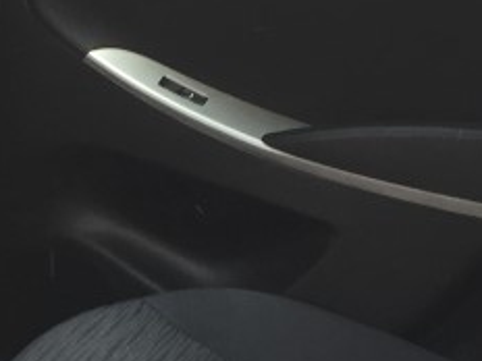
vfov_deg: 11.5
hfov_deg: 15.4
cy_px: 357
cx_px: 143
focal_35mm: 128
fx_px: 1782
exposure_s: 1/120
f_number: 2.2
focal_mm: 4.15
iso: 50
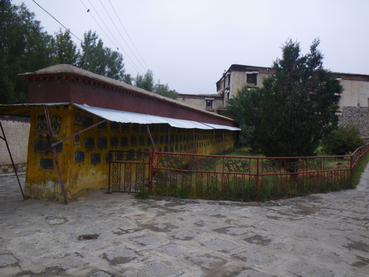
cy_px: 138
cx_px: 184
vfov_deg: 49.7
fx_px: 298
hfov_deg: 63.4
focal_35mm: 28
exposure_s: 1/80
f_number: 4.2
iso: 50
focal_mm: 5
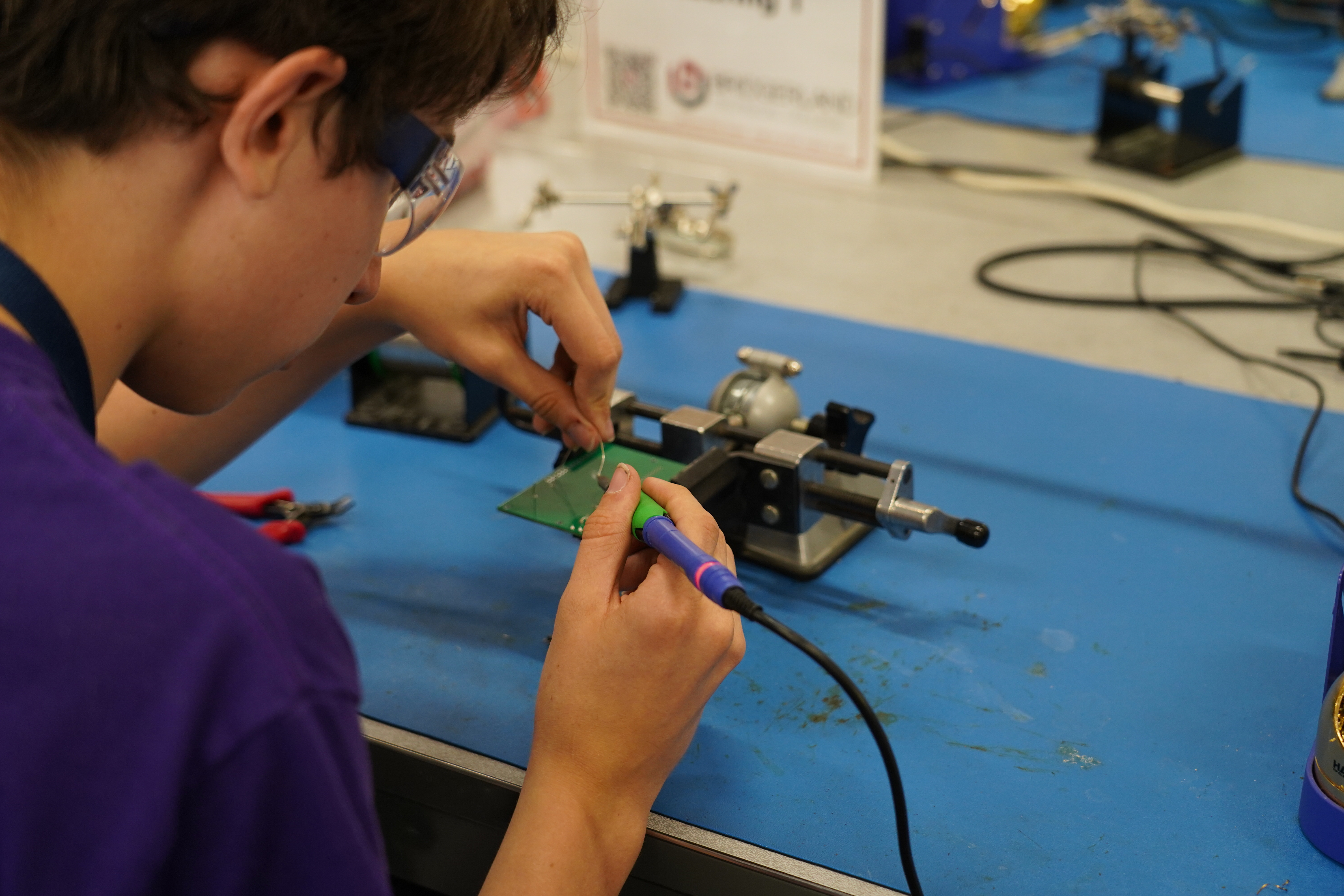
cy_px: 448
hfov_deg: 36.2
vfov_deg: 24.6
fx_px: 2053
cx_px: 672
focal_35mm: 55
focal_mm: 55
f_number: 4
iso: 1600
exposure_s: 1/160
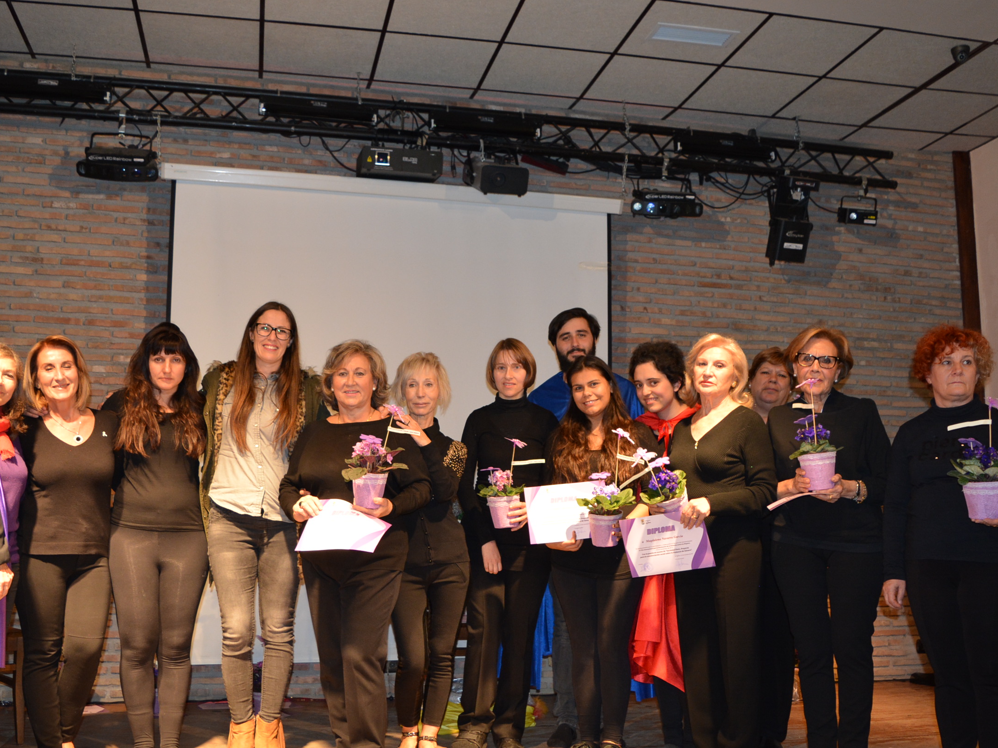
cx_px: 466
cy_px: 410
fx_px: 1038
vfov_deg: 39.6
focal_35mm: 36
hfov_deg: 51.3
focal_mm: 18
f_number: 3.5
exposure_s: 1/60
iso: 640
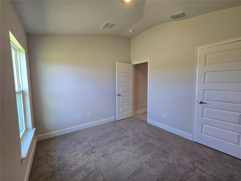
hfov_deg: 106.2
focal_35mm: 13
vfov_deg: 89.9
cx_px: 120
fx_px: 91
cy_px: 90
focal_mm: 2.2
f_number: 2.2
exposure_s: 1/60
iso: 80
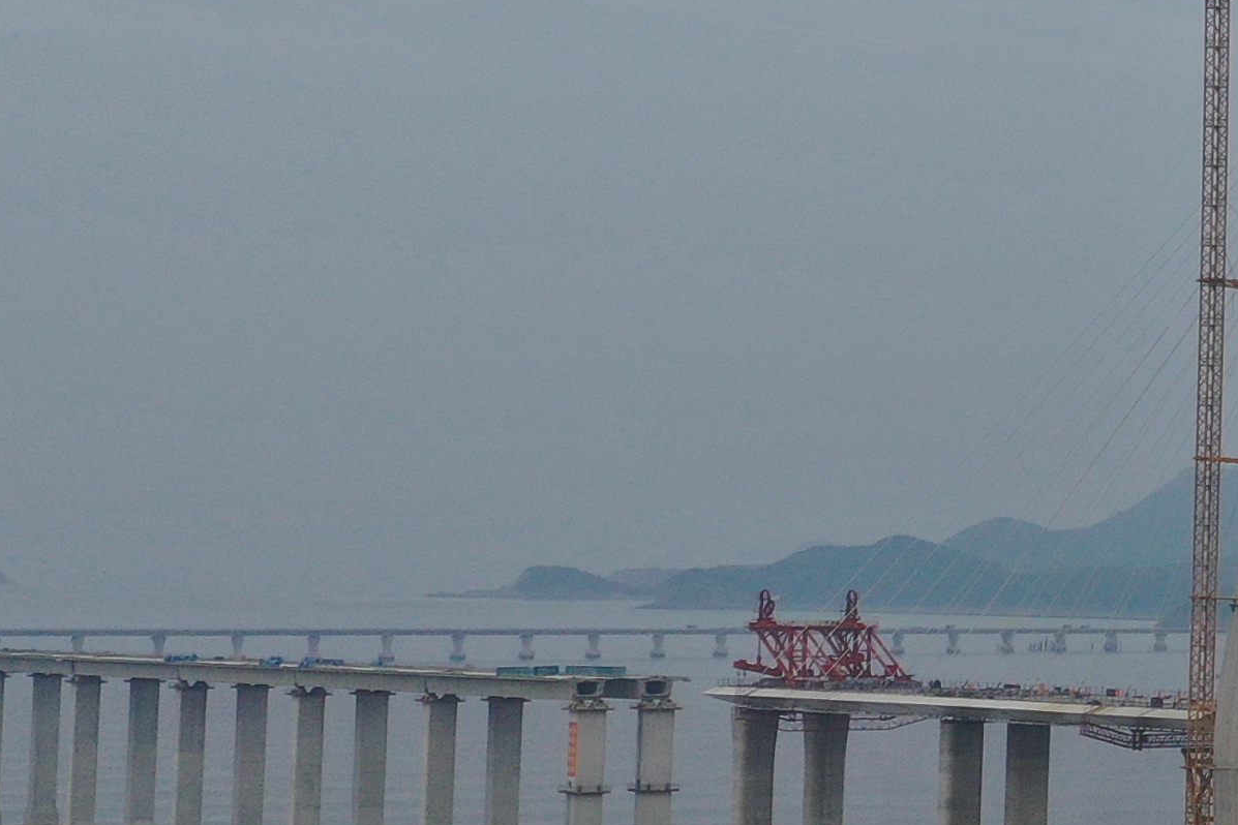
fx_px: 4401
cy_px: 252
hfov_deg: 14.3
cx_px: 2141
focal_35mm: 128
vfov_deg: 10.7
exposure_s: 1/200
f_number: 5
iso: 100
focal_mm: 10.26
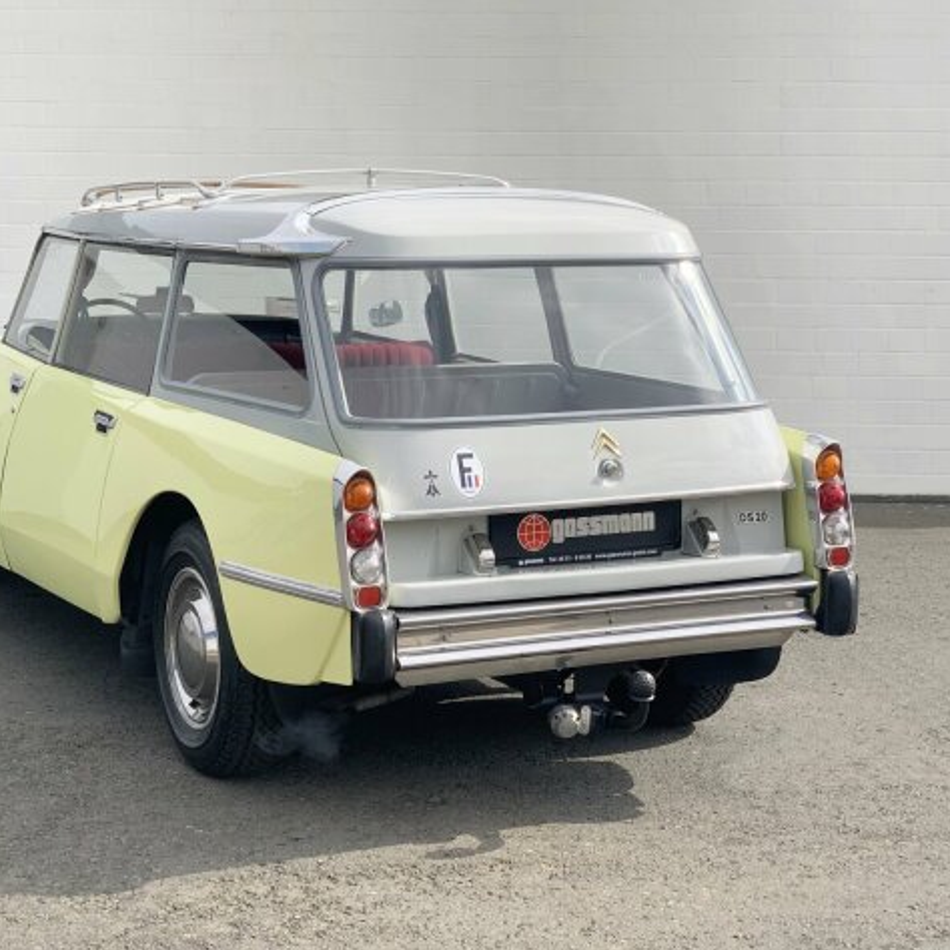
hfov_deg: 27.6
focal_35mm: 62
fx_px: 1925
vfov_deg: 27.7
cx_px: 347
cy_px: 477
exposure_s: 1/905
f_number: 2.4
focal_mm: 6
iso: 16
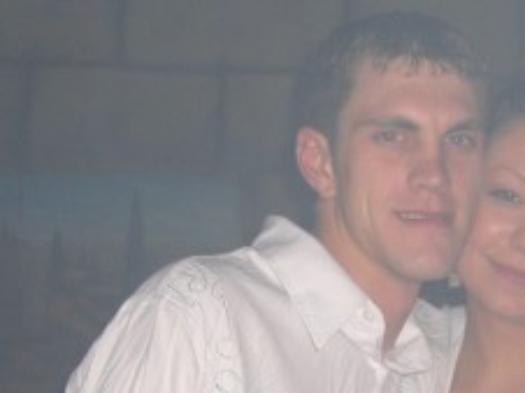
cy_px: 300
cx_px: 437
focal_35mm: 101
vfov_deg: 14.6
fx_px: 1530
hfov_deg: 19.2
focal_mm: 7.9
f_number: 2.8
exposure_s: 1/60
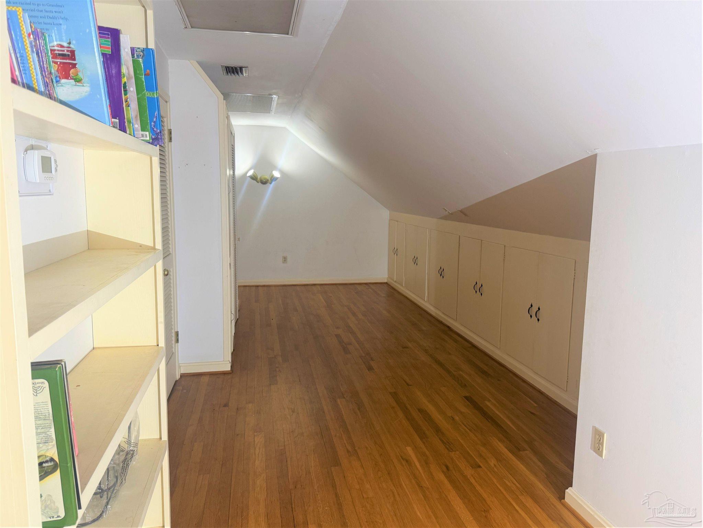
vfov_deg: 56.8
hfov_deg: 71.6
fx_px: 487
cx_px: 352
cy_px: 264
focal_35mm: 24
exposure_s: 1/60
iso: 160
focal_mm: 6.76
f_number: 1.78
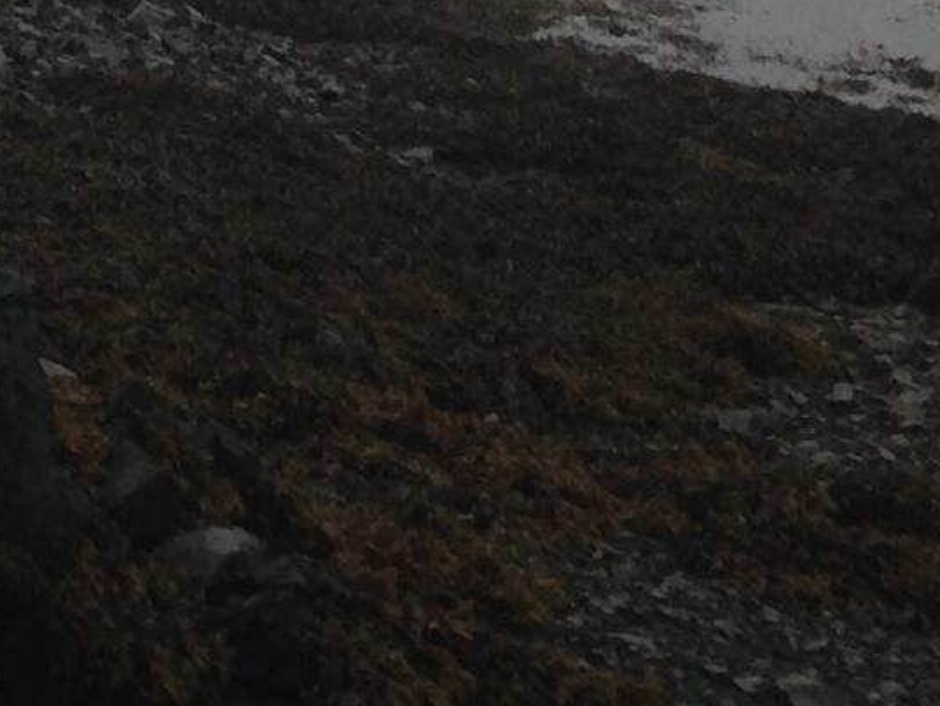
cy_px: -876
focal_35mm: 184
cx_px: -479
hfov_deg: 10.4
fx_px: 4999
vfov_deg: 7.6
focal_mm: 4.12
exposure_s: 1/1869
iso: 50
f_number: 2.4
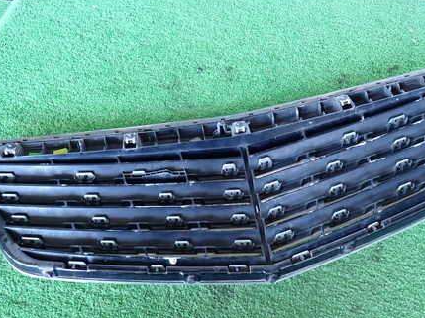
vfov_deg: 40.6
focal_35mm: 35
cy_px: 164
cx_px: 241
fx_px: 429
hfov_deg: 52.5
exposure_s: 1/30
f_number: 2
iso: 400
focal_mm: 4.5
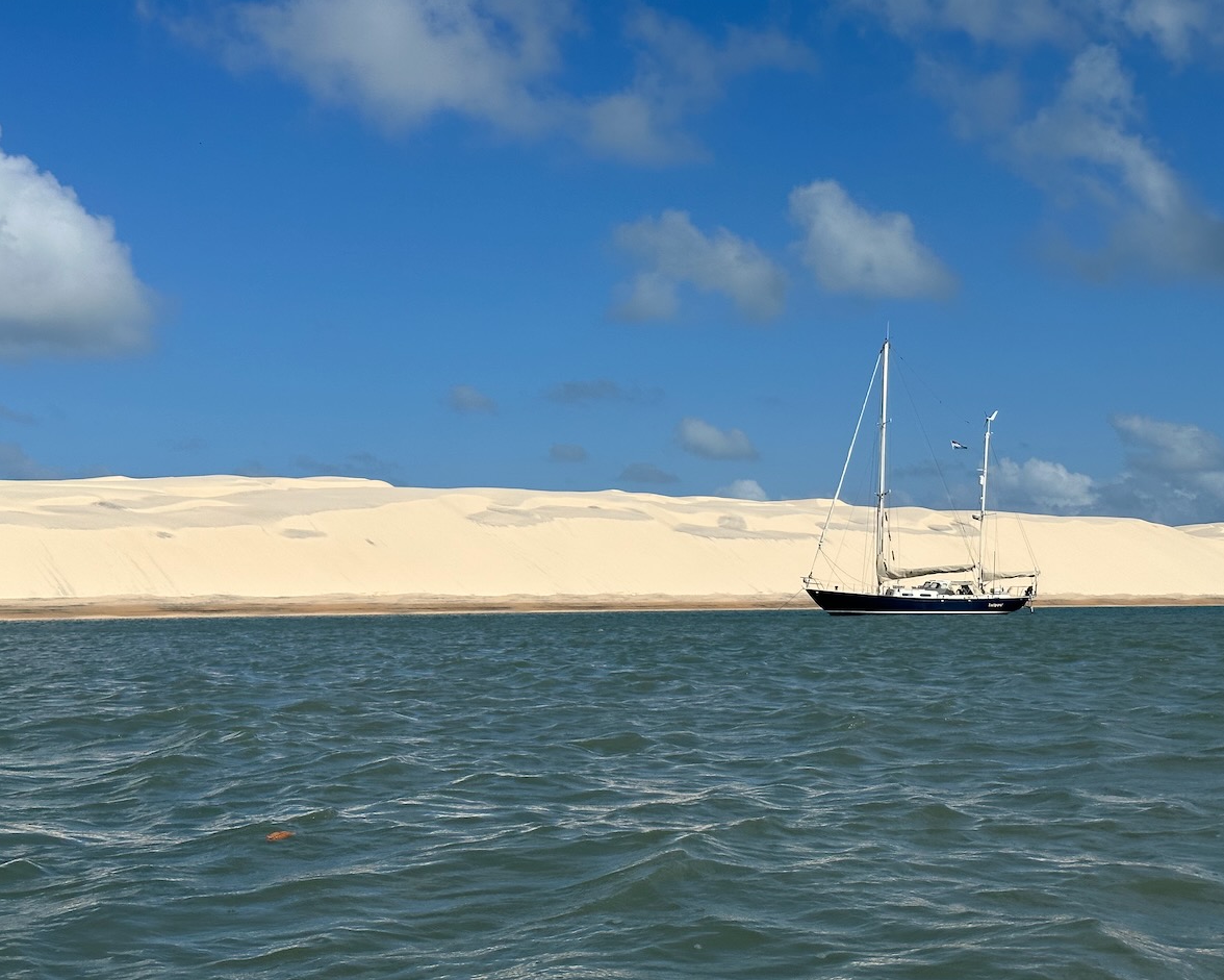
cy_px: 498
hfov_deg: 36.6
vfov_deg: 29.7
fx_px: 1848
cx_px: 632
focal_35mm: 51
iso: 64
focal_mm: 6.86
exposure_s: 1/9804
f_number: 1.78
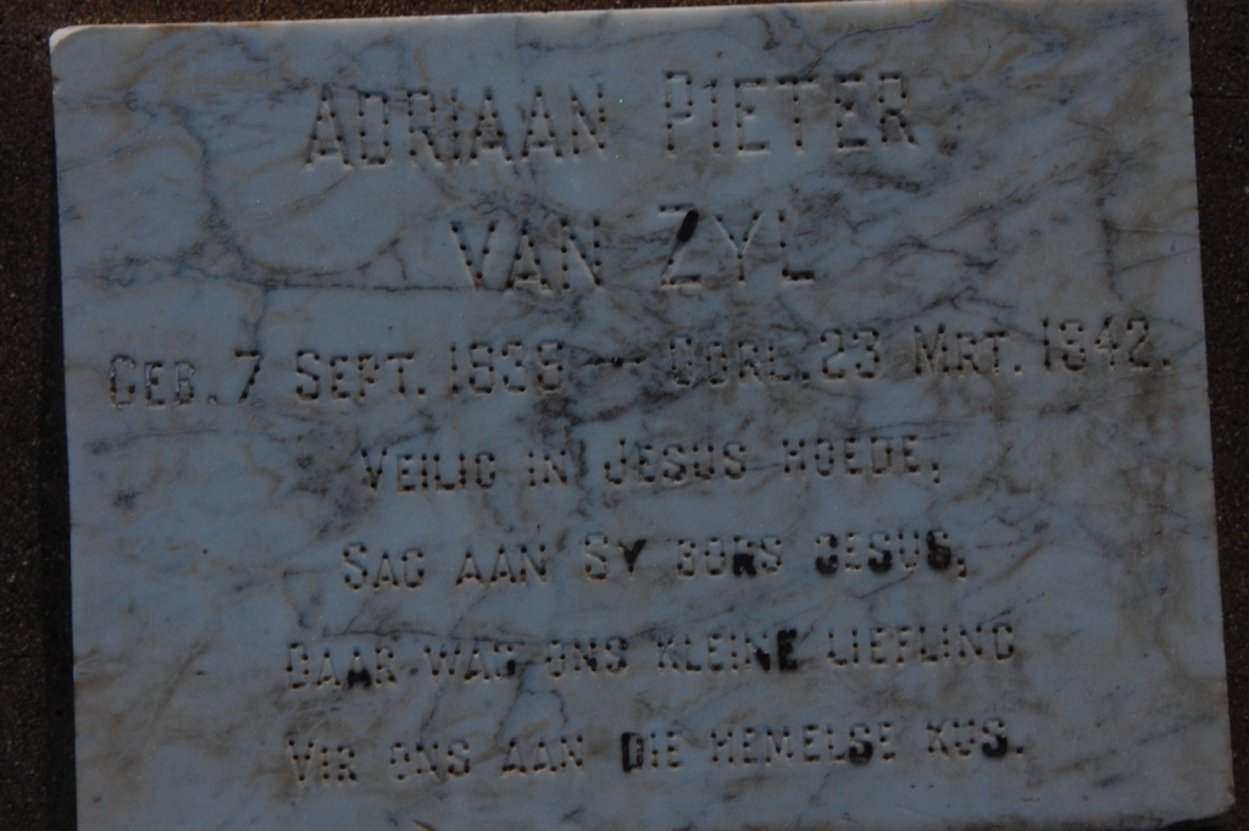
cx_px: 624
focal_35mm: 105
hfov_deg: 19.5
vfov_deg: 13.0
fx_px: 3640
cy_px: 416
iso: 400
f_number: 22
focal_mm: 70
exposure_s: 1/100
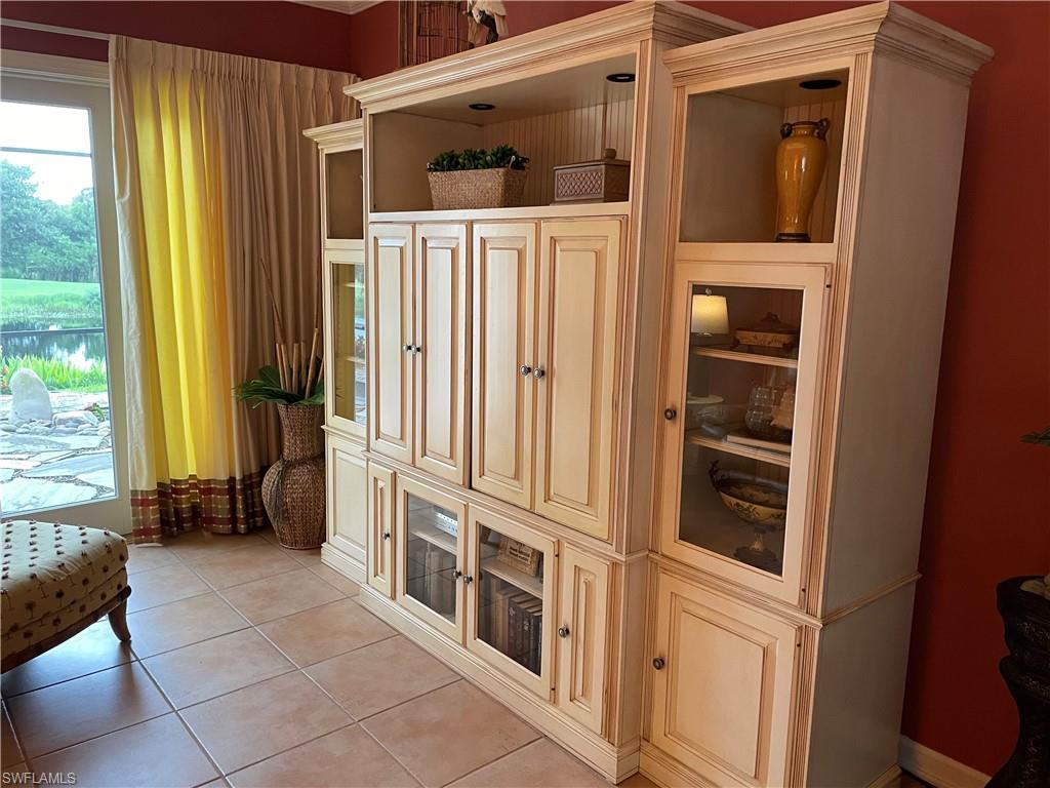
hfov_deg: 67.3
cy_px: 394
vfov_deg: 53.1
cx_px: 525
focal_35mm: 26
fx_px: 789
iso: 320
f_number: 1.6
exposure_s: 1/60
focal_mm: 4.2
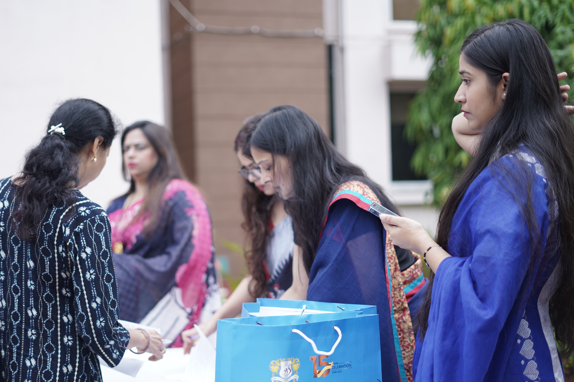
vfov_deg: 21.9
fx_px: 988
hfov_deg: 32.3
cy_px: 218
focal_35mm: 62
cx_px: 253
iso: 100
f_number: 1.8
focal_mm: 50
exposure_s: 1/250
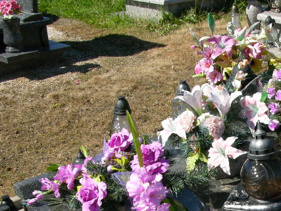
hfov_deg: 22.6
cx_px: 265
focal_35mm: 84
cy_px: 196
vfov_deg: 17.3
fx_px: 682
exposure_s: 1/273
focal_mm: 8.9
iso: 50
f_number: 5.6
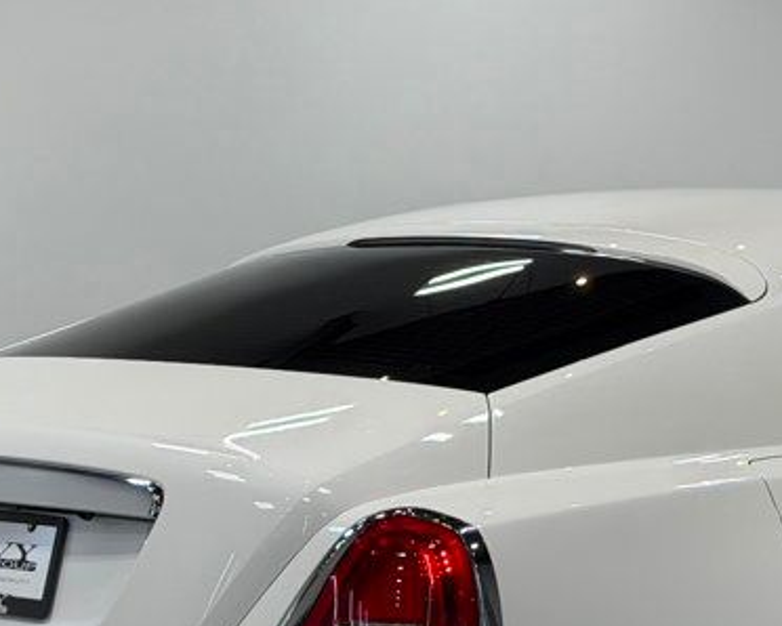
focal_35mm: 129
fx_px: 2987
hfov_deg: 14.8
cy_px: 517
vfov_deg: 11.9
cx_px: 605
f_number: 1.78
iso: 64
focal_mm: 6.76
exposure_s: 1/513
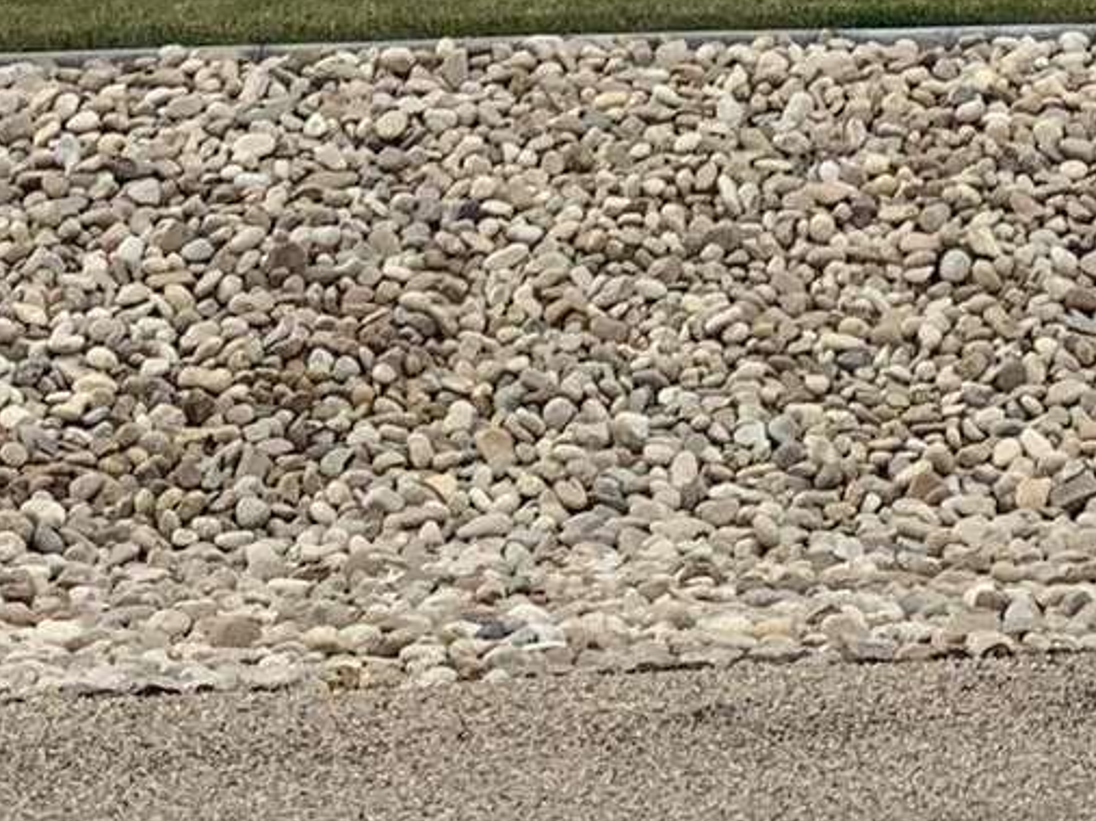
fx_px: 5000
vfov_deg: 8.9
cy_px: -808
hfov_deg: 12.4
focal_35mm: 158
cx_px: 996
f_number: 1.8
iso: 25
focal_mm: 4.25
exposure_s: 1/1718
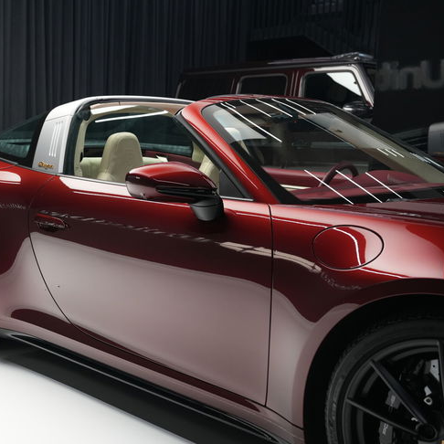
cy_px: 225
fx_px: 682
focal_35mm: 47
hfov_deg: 35.5
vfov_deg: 36.1
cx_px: 125
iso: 2000
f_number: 4
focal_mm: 35
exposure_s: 1/40
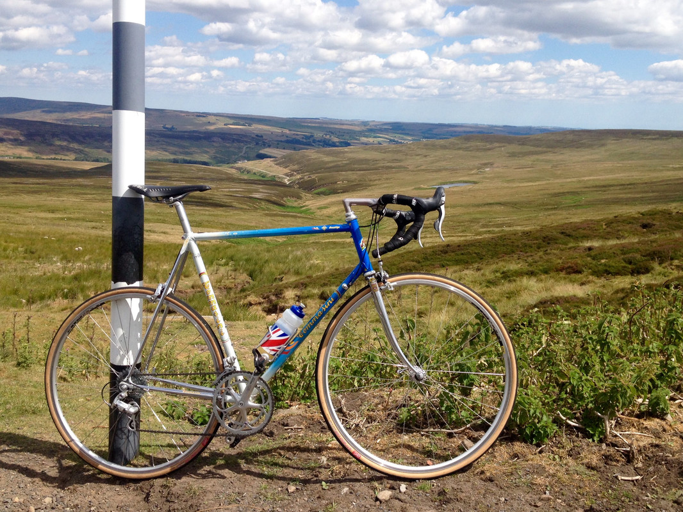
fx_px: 691
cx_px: 342
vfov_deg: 40.7
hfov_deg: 52.6
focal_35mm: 35
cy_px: 256
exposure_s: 1/1972
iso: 50
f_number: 2.4
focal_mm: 4.28
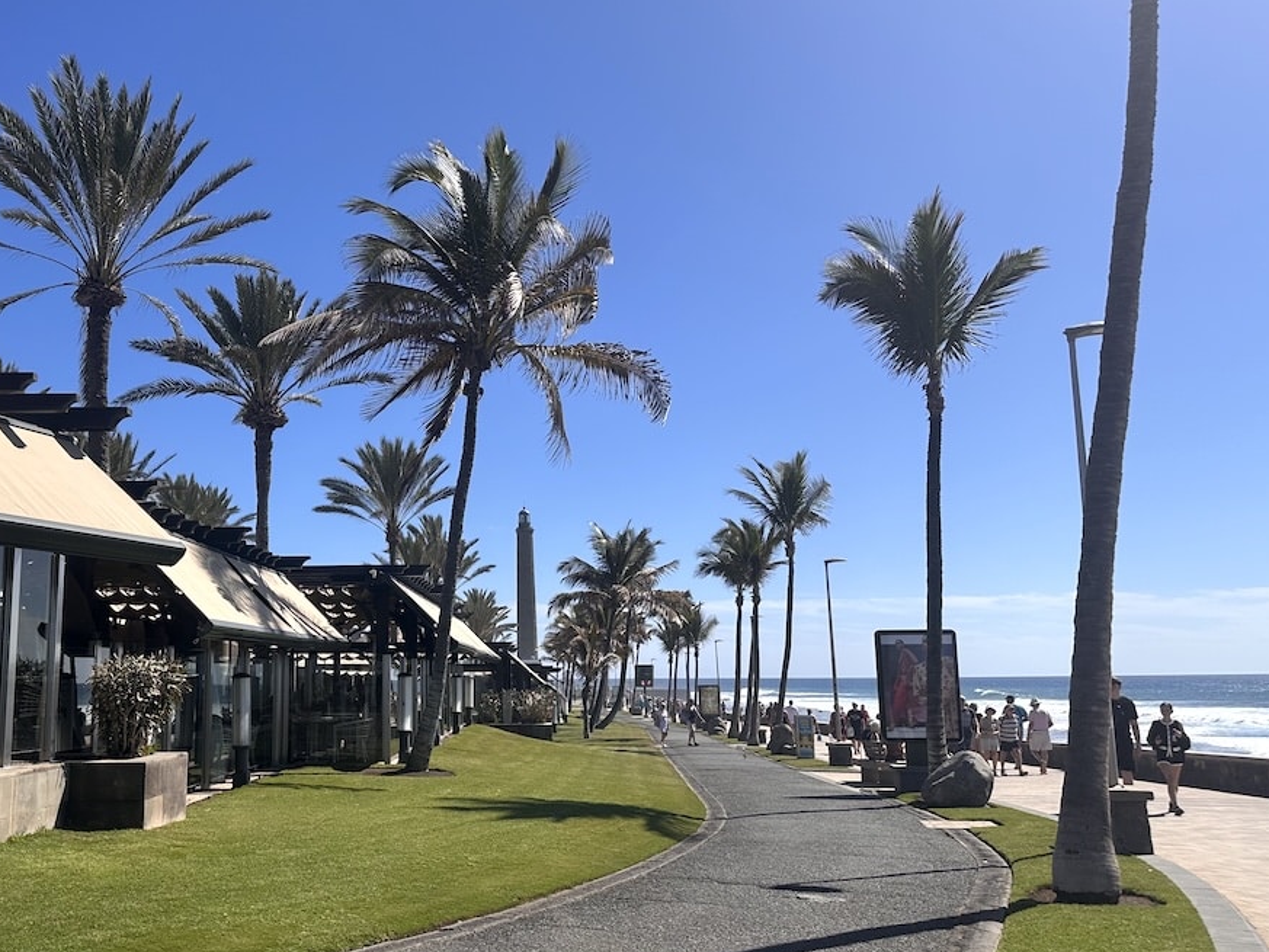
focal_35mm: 33
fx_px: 1210
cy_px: 485
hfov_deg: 54.4
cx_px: 440
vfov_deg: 43.0
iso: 80
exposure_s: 1/6211
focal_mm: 6.86
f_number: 1.78
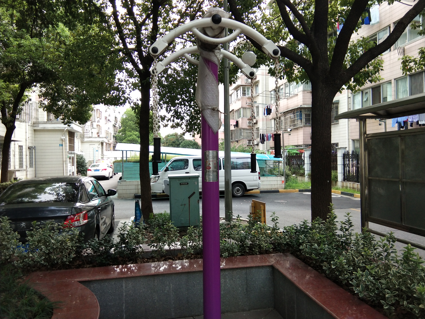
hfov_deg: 58.4
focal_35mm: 31
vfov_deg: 45.4
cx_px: 212
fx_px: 381
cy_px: 160
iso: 64
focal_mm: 3.69
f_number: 2.2
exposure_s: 1/100
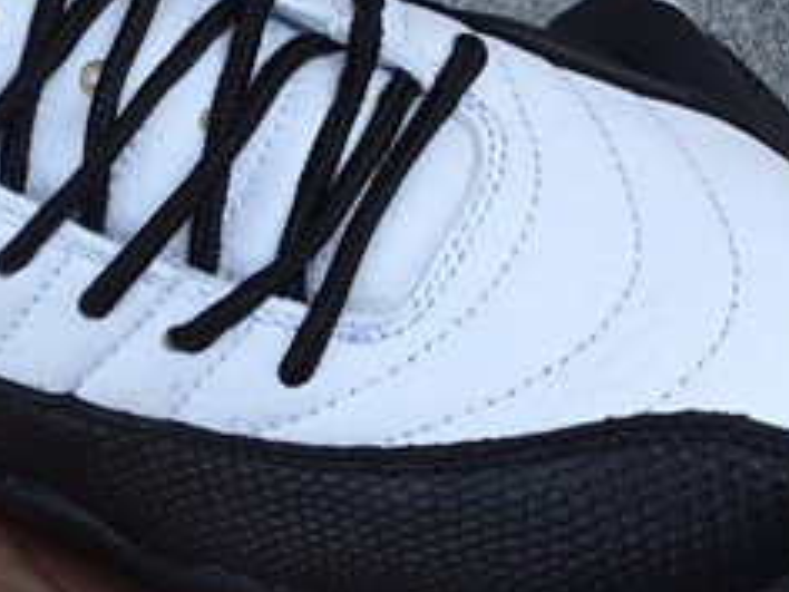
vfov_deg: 12.5
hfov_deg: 16.3
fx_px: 2690
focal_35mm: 118
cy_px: 152
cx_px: -13
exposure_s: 1/356
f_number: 2.4
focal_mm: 3.3
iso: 25
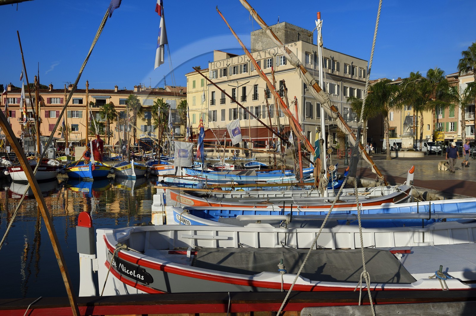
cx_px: 238
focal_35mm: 29
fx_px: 383
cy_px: 158
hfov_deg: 63.7
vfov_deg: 44.9
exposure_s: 1/200
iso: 200
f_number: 16
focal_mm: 29
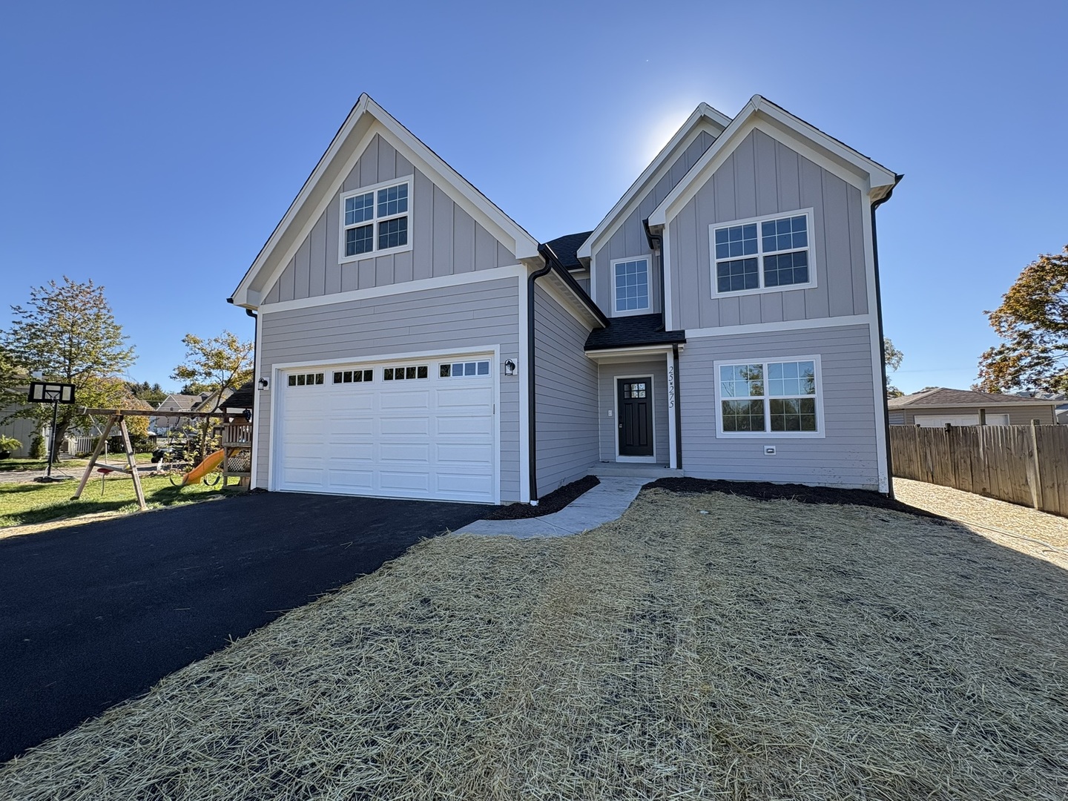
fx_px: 432
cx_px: 534
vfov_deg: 85.7
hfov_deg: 102.1
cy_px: 400
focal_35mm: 14
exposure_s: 1/693
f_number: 2.2
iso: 64
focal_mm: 2.22
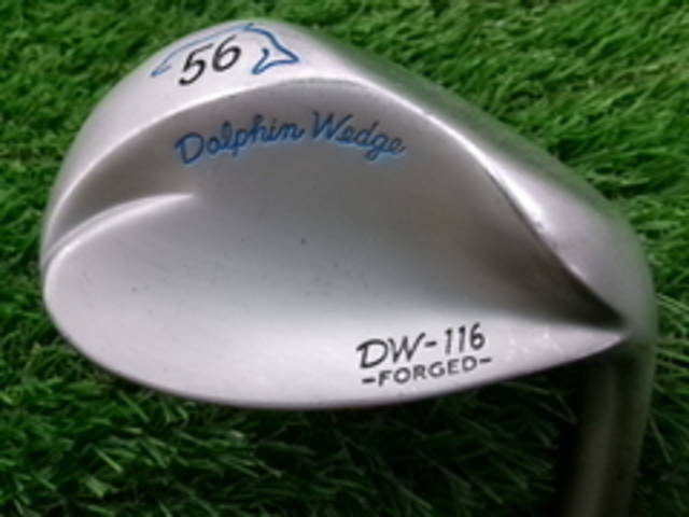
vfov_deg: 49.7
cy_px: 258
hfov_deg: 63.4
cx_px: 344
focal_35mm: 28
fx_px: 557
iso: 800
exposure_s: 1/70
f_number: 3.9
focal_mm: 5.1
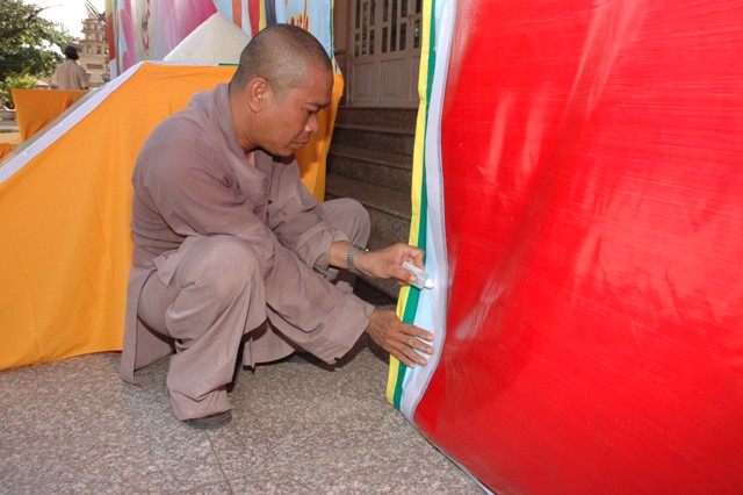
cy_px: 248
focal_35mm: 27
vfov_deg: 47.9
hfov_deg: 67.4
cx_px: 372
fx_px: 557
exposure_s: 1/200
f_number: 7.1
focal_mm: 18
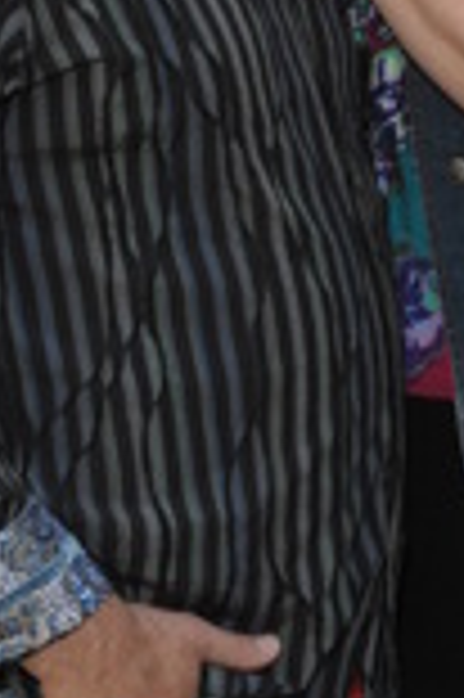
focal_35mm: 213
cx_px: 324
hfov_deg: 6.4
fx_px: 4127
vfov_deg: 9.6
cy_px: 14
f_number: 13
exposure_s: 1/160
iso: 400
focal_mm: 44
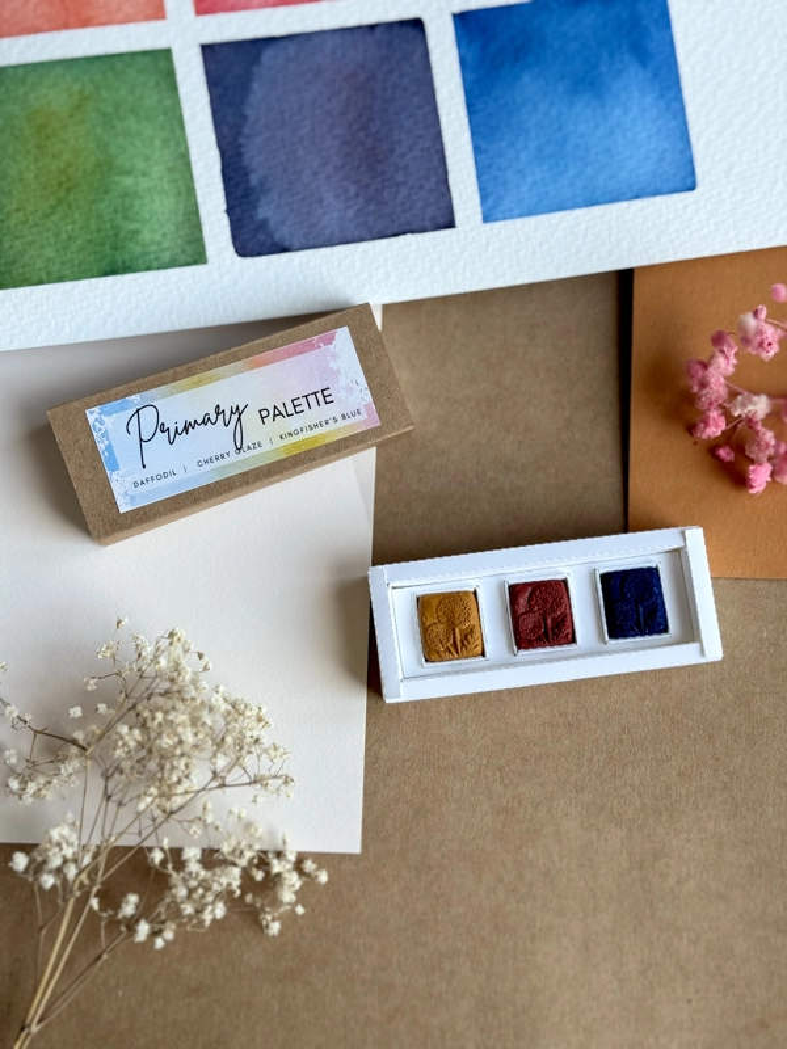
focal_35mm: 48
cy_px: 524
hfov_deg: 30.3
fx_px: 1455
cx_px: 394
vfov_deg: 39.7
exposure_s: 1/147
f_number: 1.78
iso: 64
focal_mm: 6.76
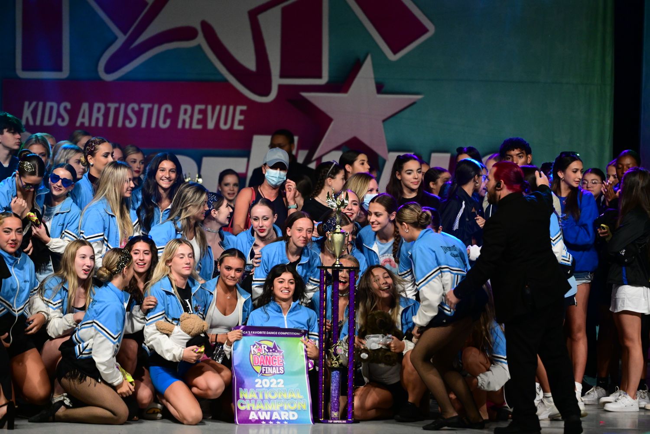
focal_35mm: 200
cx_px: 325
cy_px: 217
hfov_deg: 10.3
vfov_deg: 6.9
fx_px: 3611
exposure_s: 1/1000
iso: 3200
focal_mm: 200
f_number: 3.2
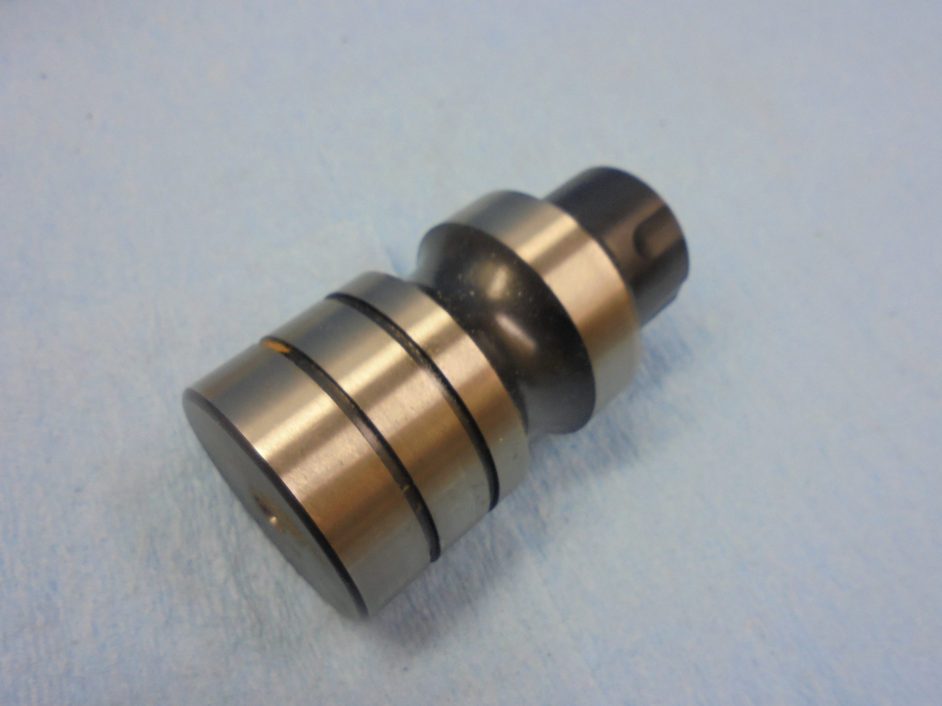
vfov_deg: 49.7
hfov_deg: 63.4
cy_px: 370
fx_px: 762
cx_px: 500
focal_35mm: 28
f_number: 3.5
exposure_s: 1/30
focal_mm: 4.6
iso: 160
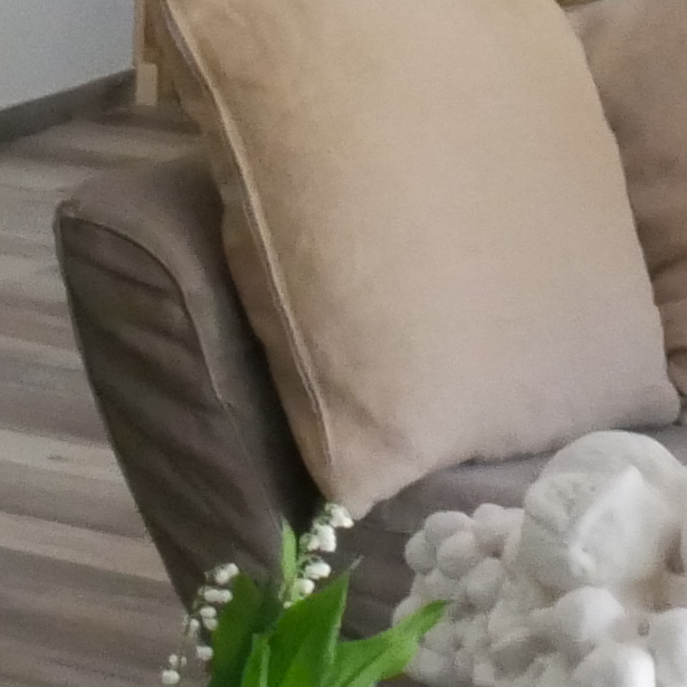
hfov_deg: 8.1
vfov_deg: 8.8
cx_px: -984
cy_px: -90
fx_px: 4446
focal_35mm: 198
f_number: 20
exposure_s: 1/13
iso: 3200
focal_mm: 15
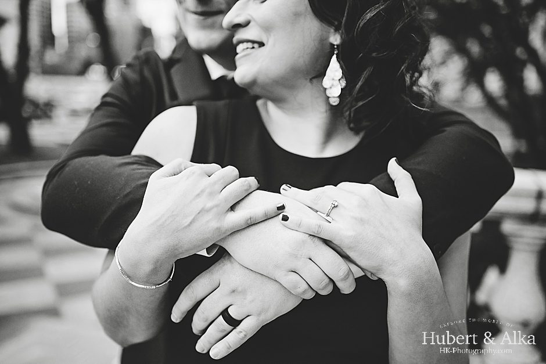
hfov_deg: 54.4
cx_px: 273
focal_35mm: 35
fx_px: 531
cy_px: 182
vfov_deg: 37.9
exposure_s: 1/2000
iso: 640
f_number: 1.8
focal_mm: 35
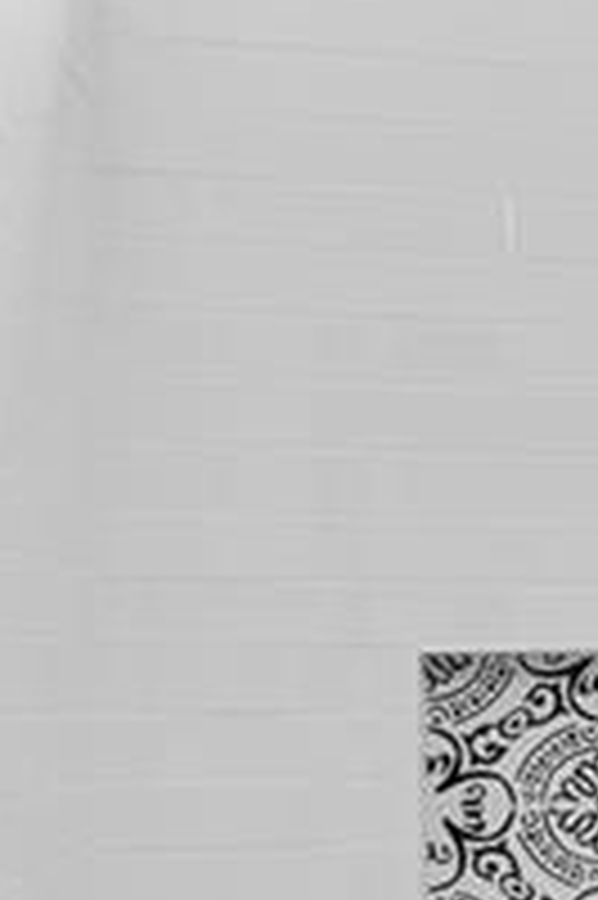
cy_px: 684
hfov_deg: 10.8
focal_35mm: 99
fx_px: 2471
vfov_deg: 20.5
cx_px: 1607
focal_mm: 16.5
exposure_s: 1/6
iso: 400
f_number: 8
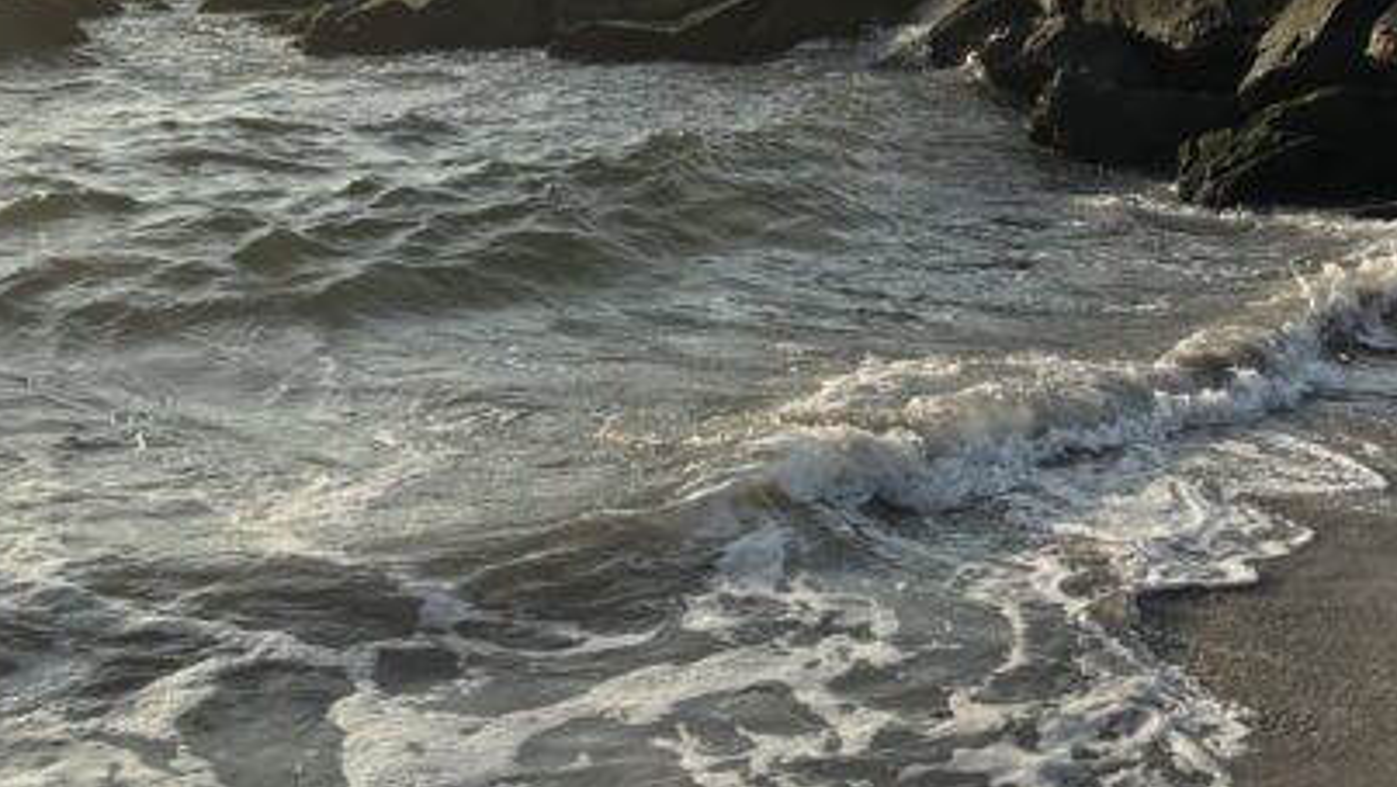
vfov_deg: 21.9
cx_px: 901
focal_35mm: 54
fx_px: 2001
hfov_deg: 38.2
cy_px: 128
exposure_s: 1/4425
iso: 50
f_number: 1.6
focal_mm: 5.96
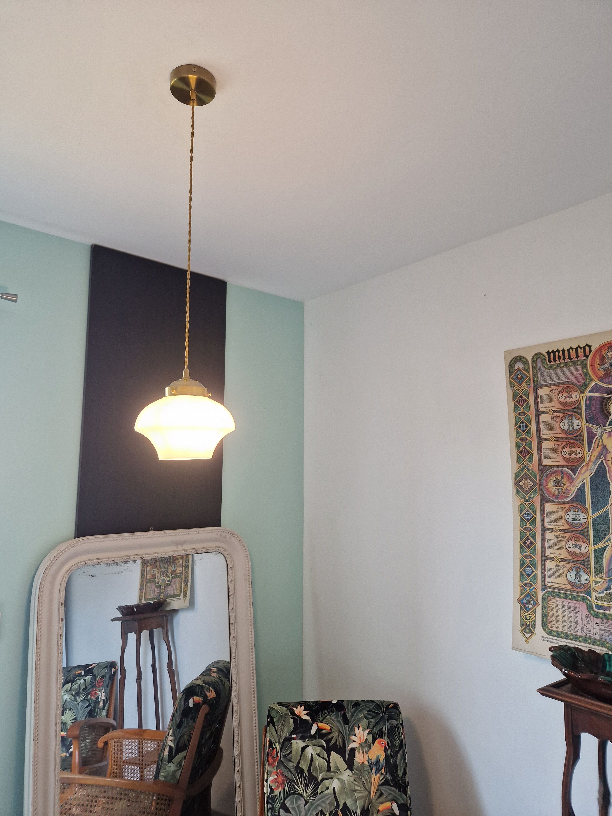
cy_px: 408
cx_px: 306
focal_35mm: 23
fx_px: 542
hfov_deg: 58.9
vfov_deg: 73.9
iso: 250
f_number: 1.8
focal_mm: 5.4
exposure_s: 1/100
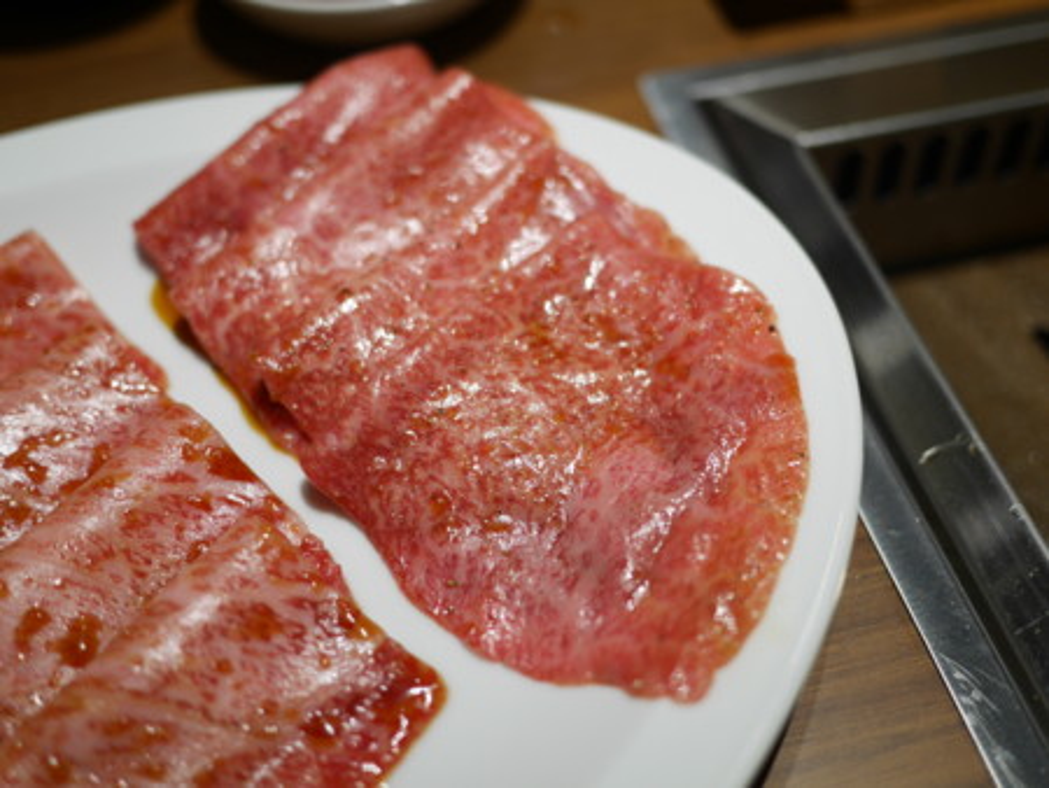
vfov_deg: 36.0
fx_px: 1213
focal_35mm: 40
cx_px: 524
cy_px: 394
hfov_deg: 46.8
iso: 200
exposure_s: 1/80
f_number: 1.7
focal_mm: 20
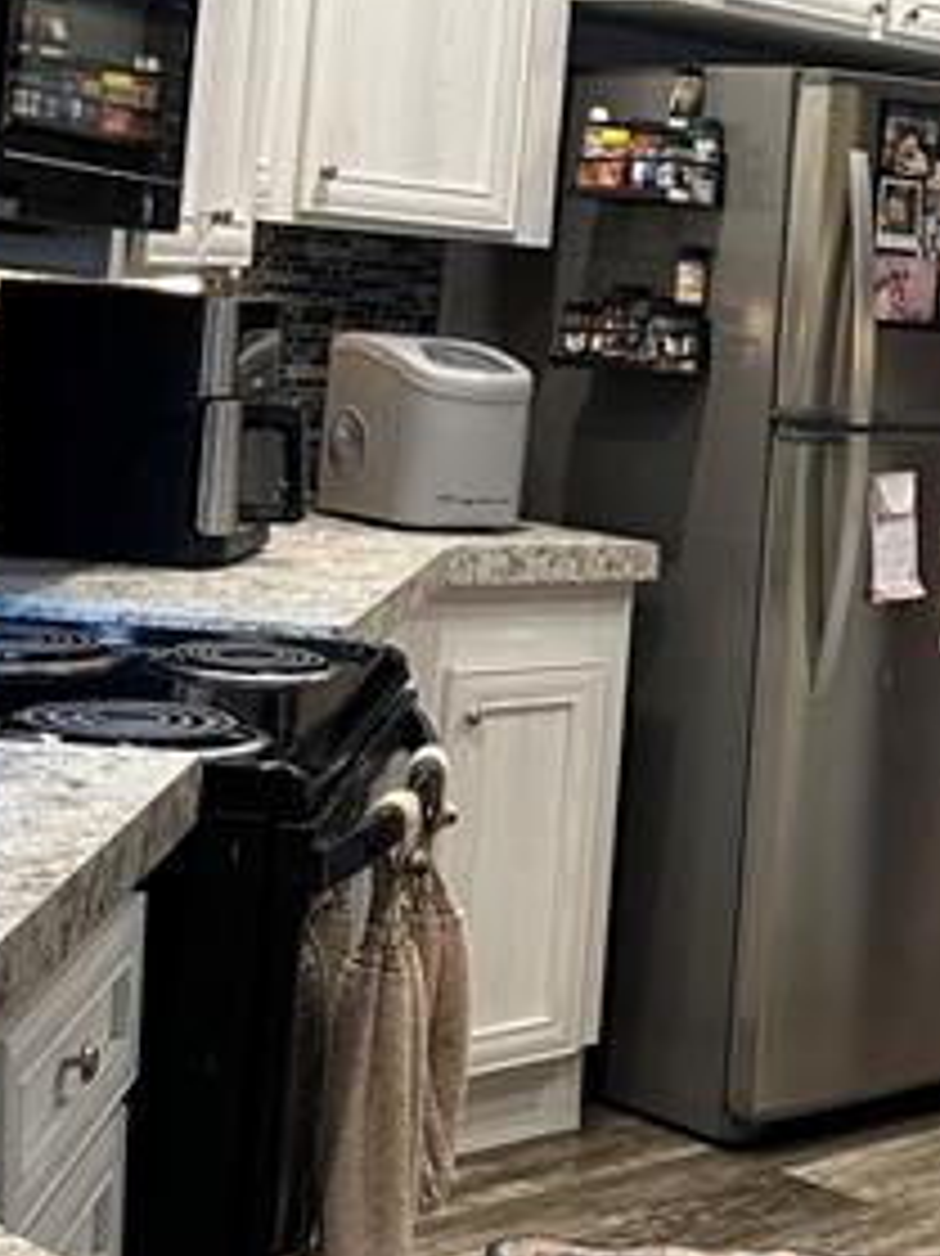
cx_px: 796
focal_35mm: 66
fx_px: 2391
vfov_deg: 28.4
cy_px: 153
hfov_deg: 21.9
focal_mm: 6.86
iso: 160
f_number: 1.78
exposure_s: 1/60
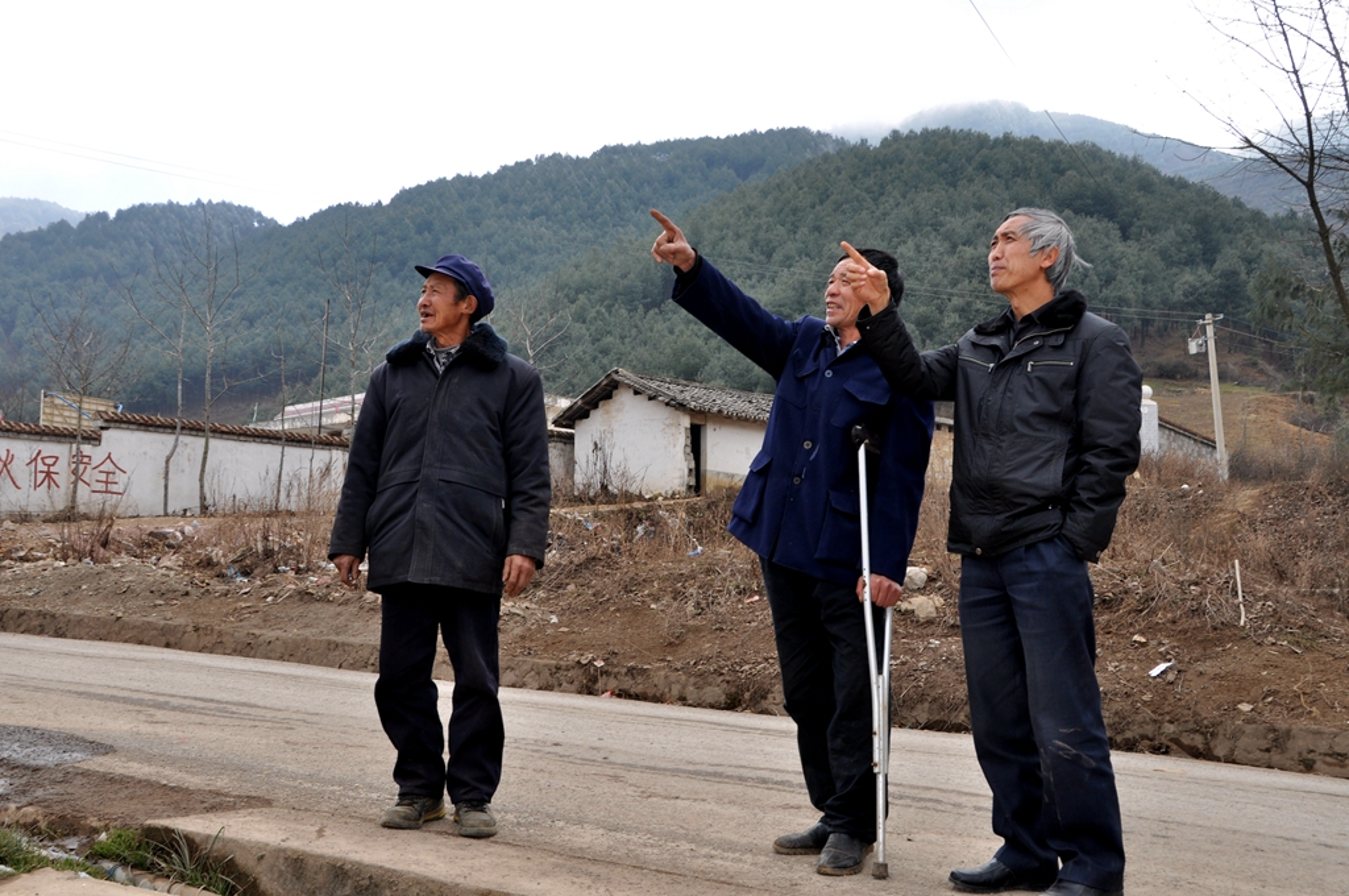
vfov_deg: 34.1
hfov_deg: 49.6
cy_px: 448
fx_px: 1460
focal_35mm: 39
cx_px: 674
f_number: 10
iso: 200
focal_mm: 26
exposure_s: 1/200
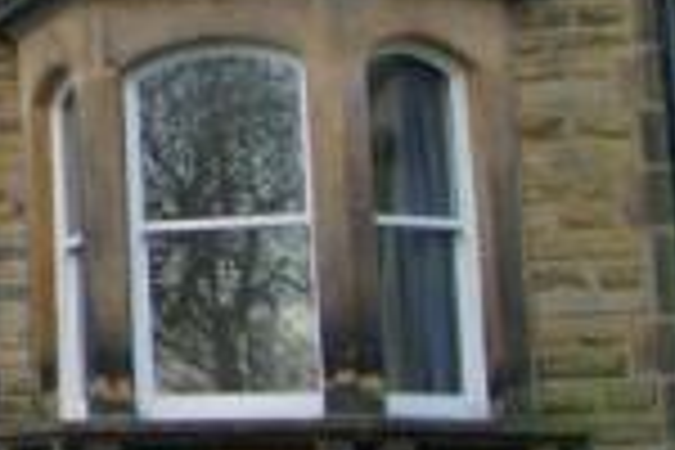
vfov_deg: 11.4
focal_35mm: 118
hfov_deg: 15.5
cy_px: -90
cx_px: -450
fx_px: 2212
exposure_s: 1/160
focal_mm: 18
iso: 200
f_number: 3.5
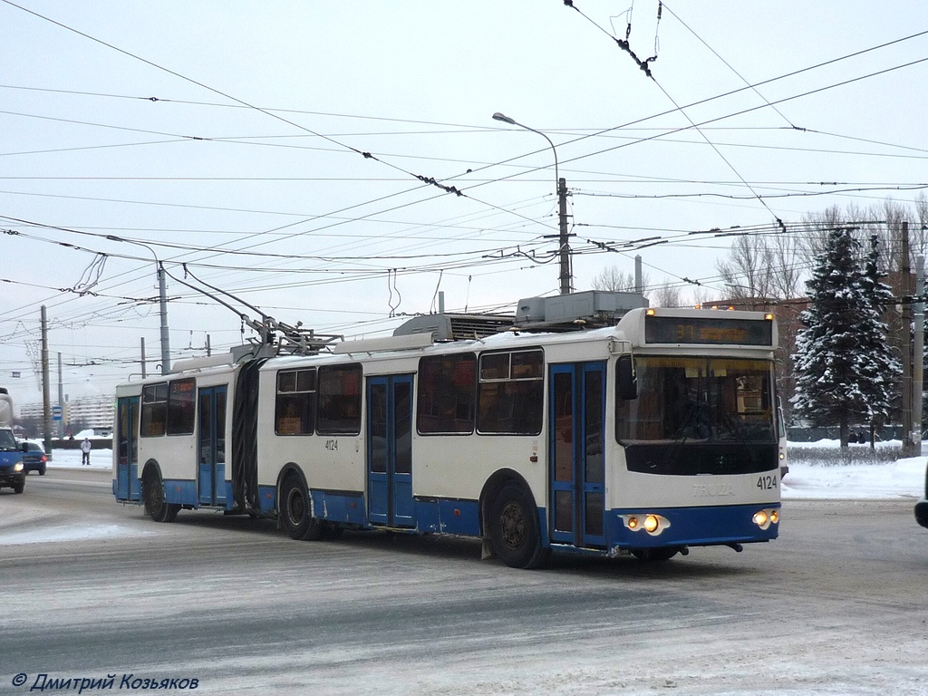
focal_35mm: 36
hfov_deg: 51.4
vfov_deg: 39.7
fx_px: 965
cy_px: 348
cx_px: 464
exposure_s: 1/200
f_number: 2.9
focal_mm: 6
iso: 100
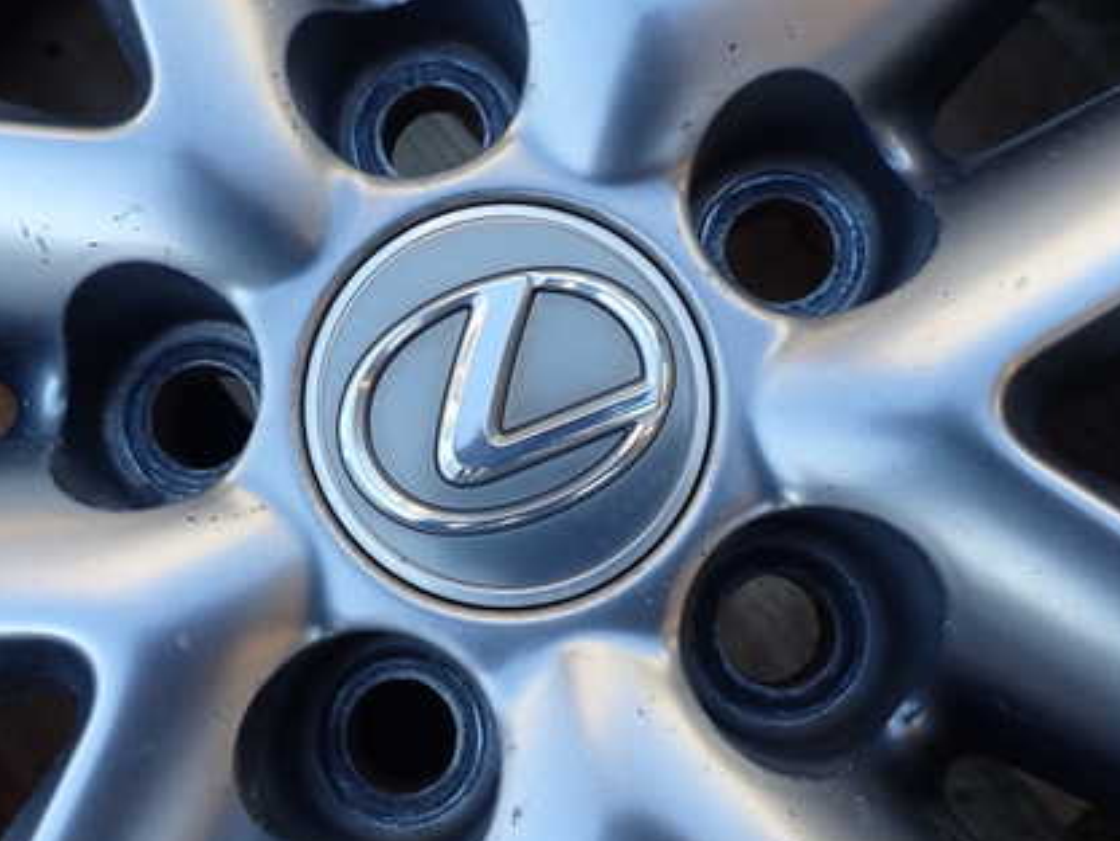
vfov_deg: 39.6
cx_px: 494
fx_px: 1165
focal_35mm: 36
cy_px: 387
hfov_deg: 51.2
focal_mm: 4.5
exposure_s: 1/125
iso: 100
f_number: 2.8
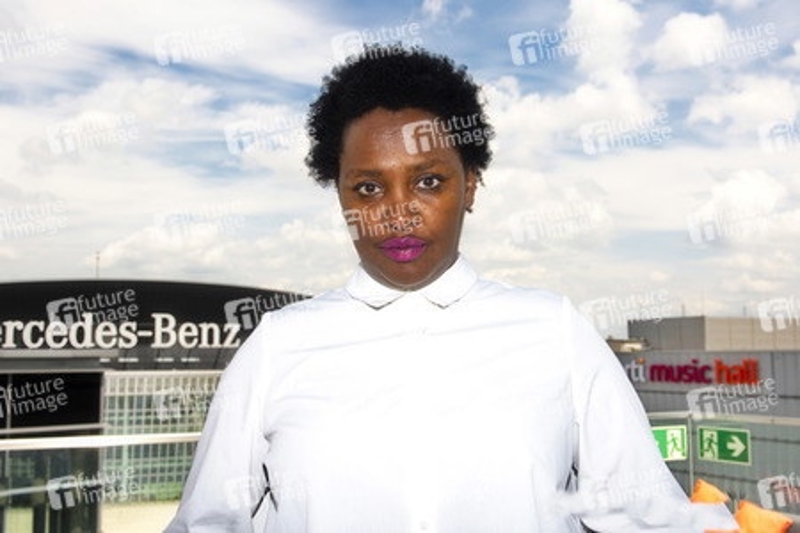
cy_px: 266
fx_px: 711
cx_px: 400
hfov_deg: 58.7
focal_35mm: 32
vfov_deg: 41.1
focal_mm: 32
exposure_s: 1/320
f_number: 9
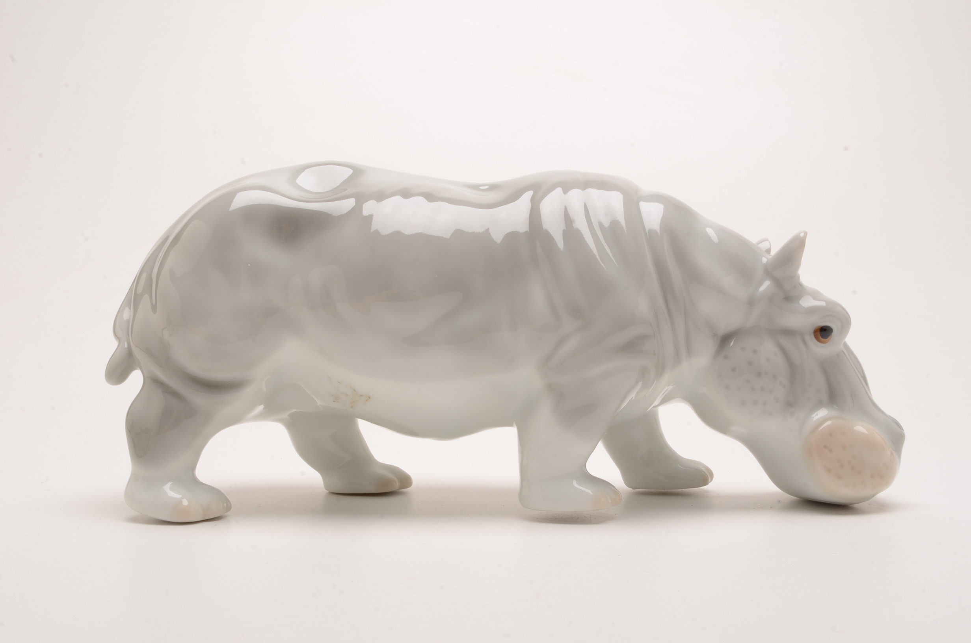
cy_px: 322
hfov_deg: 48.0
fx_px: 1090
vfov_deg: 32.9
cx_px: 486
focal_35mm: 40
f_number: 25
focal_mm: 27
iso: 100
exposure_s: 1/160
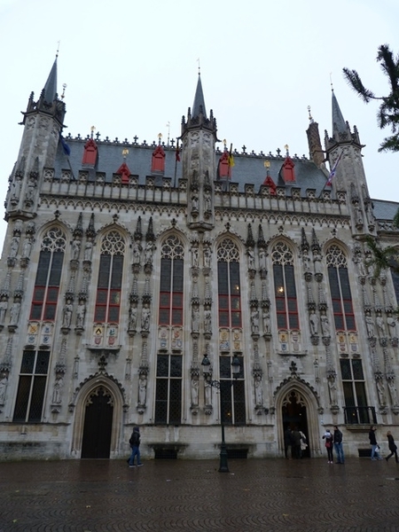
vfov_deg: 69.4
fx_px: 384
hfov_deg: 54.9
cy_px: 266
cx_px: 200
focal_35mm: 25
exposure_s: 1/80
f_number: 2.8
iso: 80
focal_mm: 4.5
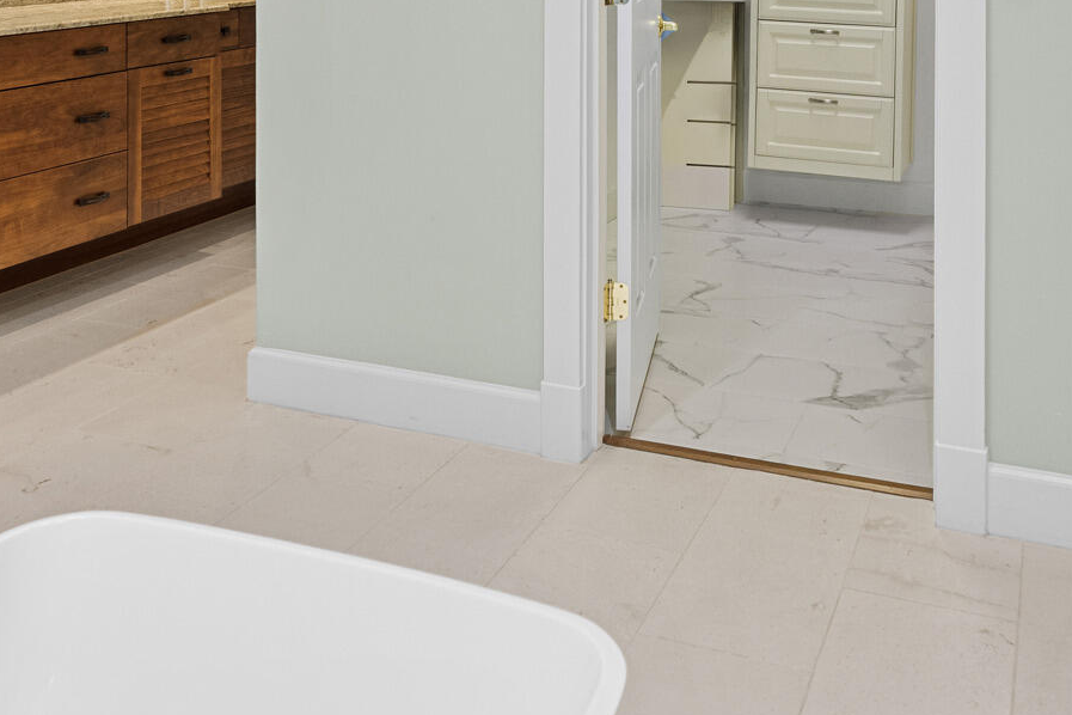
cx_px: 619
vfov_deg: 30.1
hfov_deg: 49.4
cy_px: -100
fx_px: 1161
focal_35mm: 39
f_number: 7.1
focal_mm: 14
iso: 500
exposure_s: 1/10
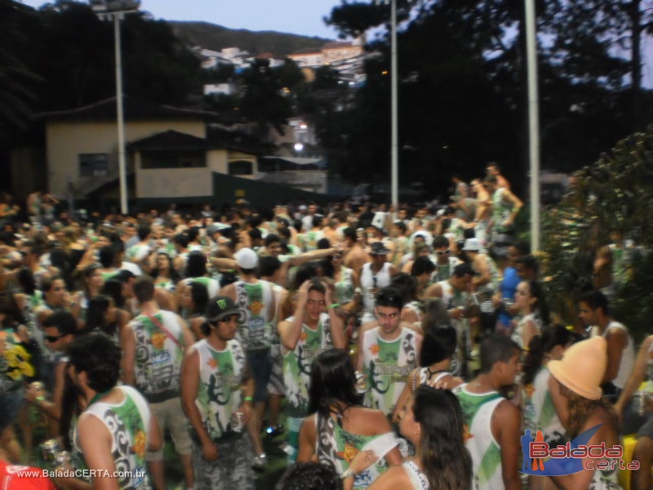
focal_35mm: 36
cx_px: 326
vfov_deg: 39.7
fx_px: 679
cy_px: 245
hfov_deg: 51.4
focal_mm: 6.3
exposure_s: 1/30
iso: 400
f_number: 3.1
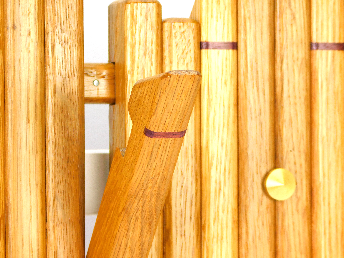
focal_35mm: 170
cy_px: 129
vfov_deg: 8.7
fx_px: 1689
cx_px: 172
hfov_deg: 11.6
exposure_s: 1/60
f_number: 5.3
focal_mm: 30.1
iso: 125
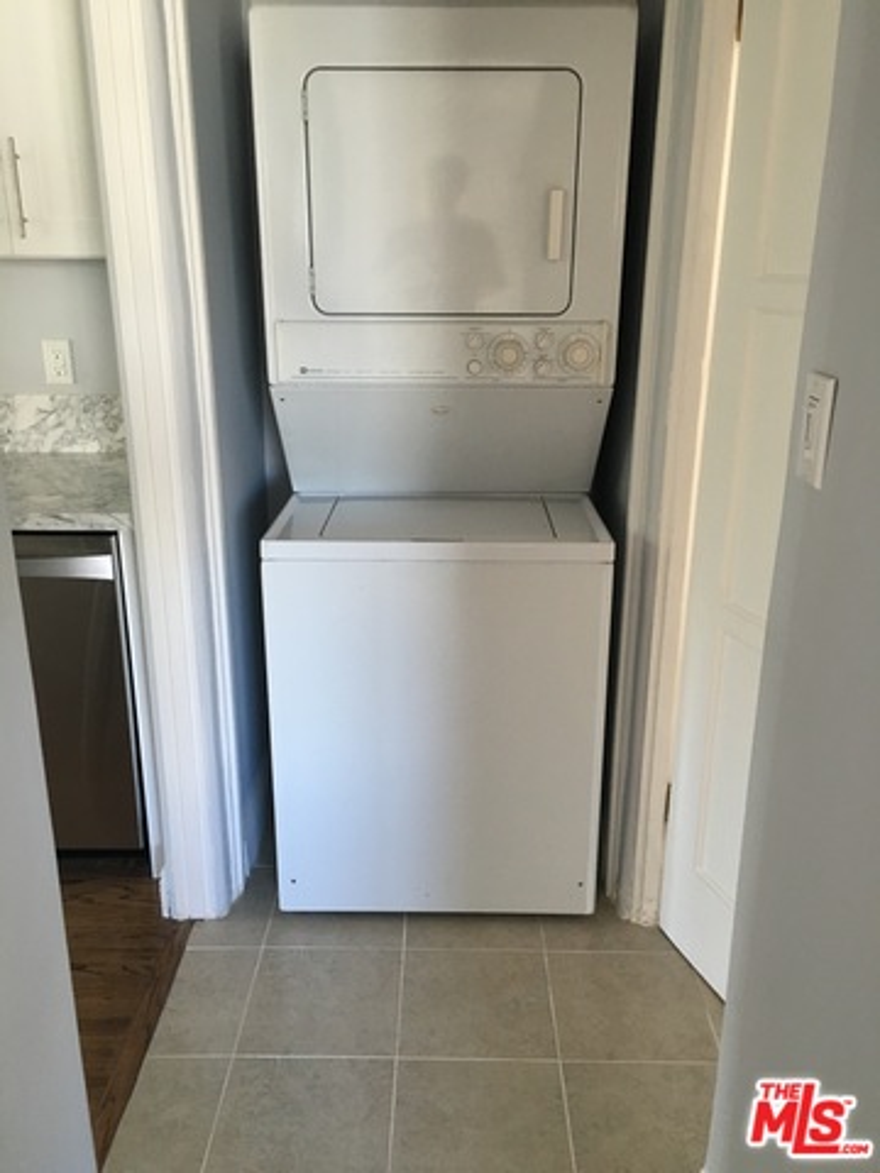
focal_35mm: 29
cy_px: 586
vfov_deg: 61.7
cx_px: 440
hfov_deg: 48.2
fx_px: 983
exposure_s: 1/30
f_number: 2.2
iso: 80
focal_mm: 4.15
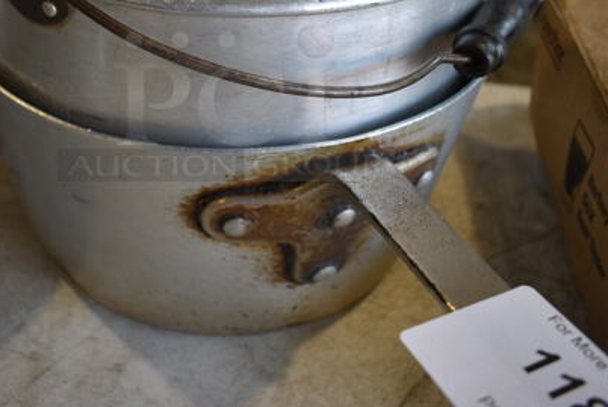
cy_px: 101
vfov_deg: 32.1
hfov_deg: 46.9
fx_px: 693
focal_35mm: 41
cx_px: 227
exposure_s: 1/250
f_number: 3.5
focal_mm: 18
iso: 560
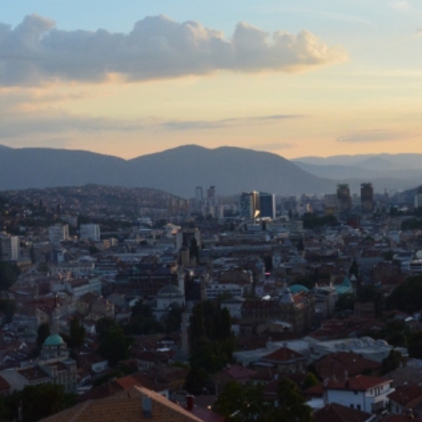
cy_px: 97
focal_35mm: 86
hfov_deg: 20.0
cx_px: 266
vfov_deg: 19.9
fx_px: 1191
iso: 800
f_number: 13
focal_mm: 21
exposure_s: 1/125
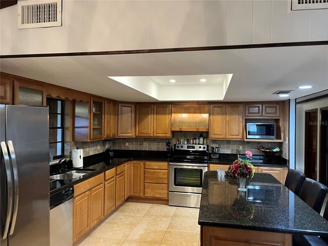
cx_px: 164
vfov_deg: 53.0
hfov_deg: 67.3
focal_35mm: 26
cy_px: 123
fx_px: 246
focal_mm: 5.7
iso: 200
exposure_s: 1/60
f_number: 1.5
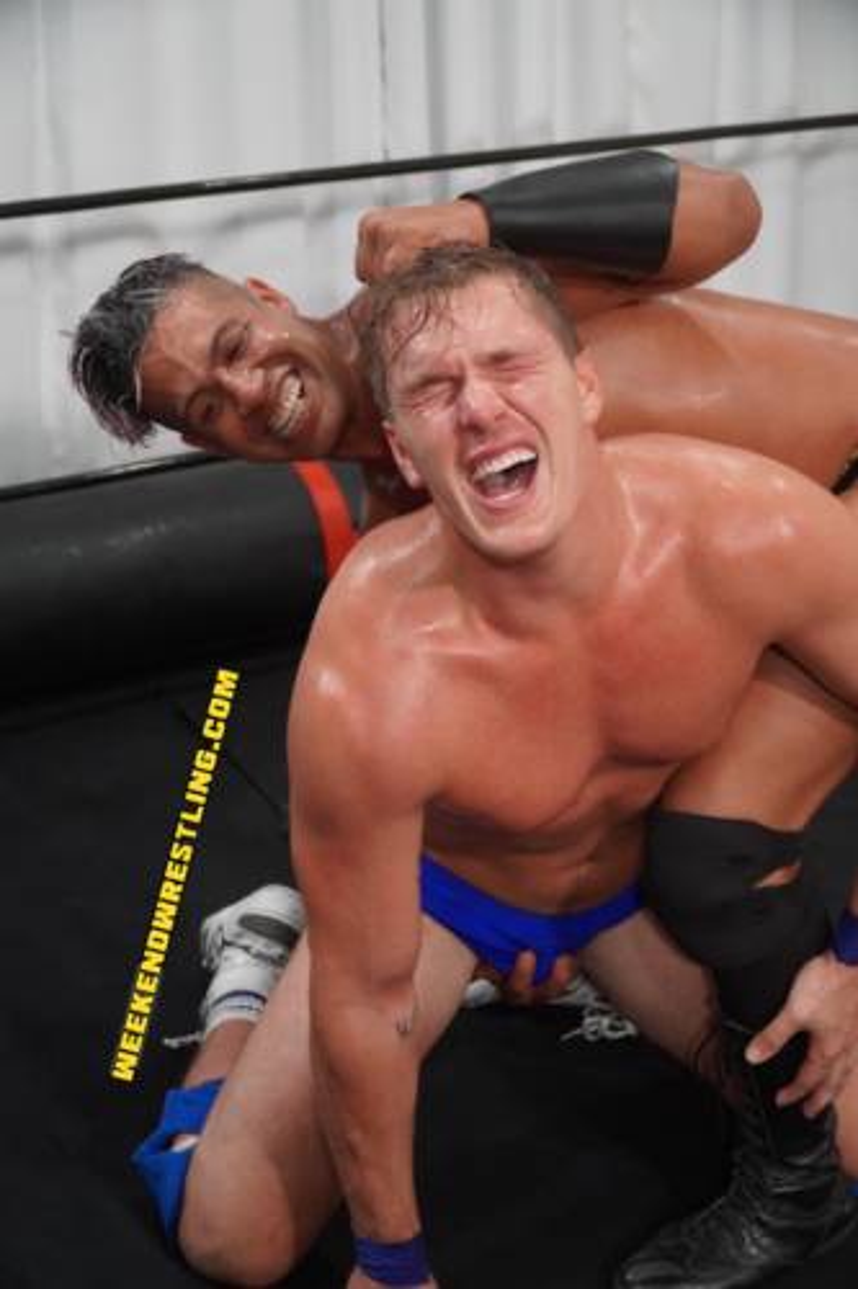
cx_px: 429
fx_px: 1878
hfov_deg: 25.7
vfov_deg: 37.9
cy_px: 644
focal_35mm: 52
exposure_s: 1/160
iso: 3200
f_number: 4
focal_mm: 35
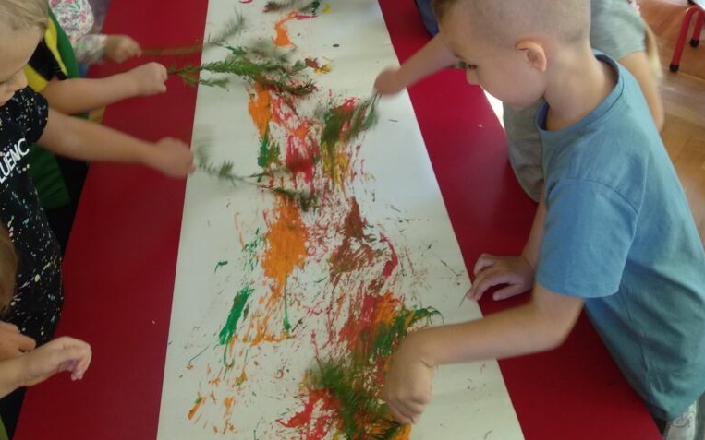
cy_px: 30
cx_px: 353
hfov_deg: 52.7
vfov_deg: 32.4
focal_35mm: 37
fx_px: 711
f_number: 2.2
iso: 400
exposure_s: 1/33
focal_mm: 3.81
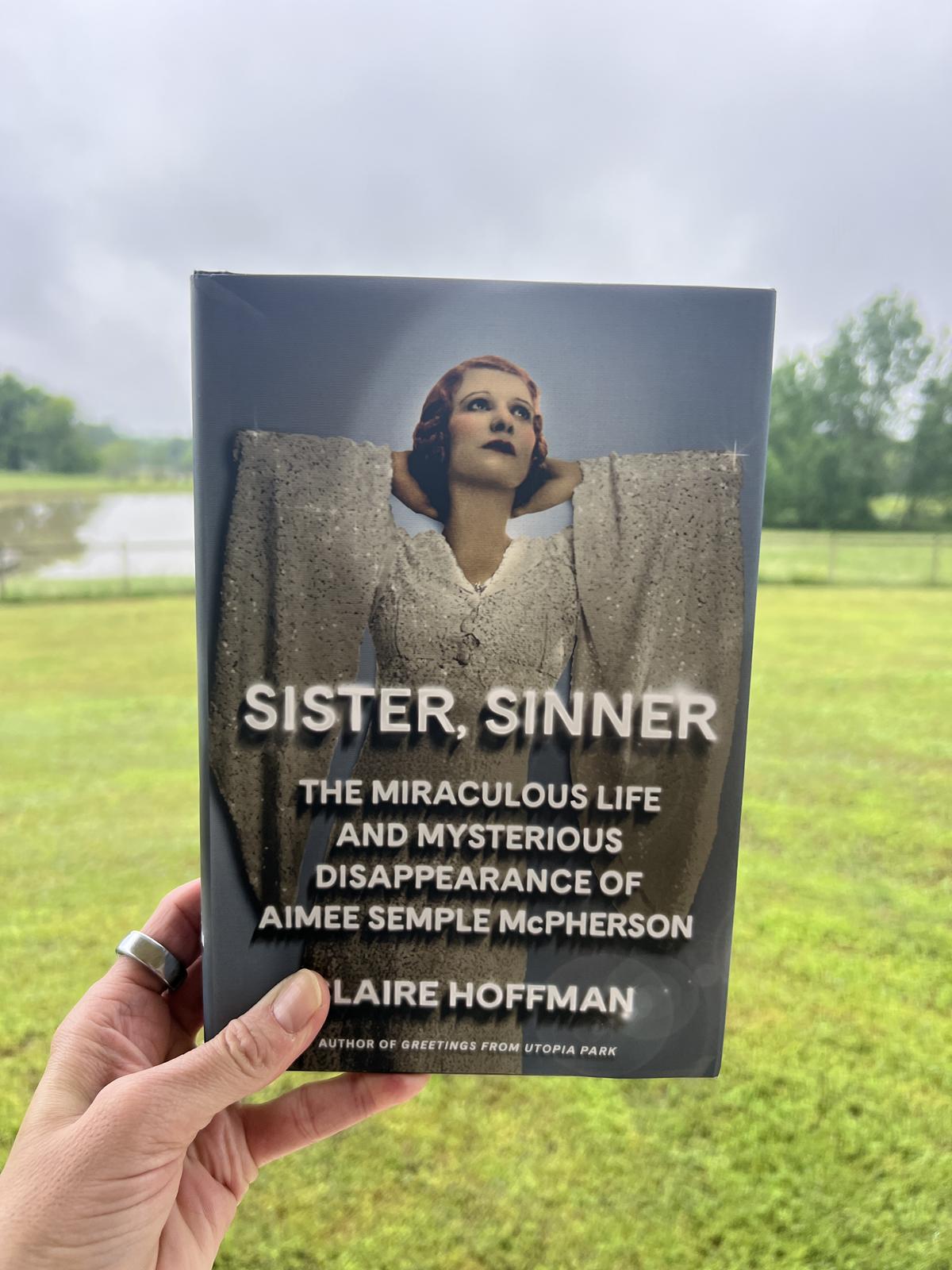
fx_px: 953
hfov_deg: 53.1
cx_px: 476
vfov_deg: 67.3
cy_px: 635
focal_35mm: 26
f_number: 1.5
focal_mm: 5.7
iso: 64
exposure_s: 1/121
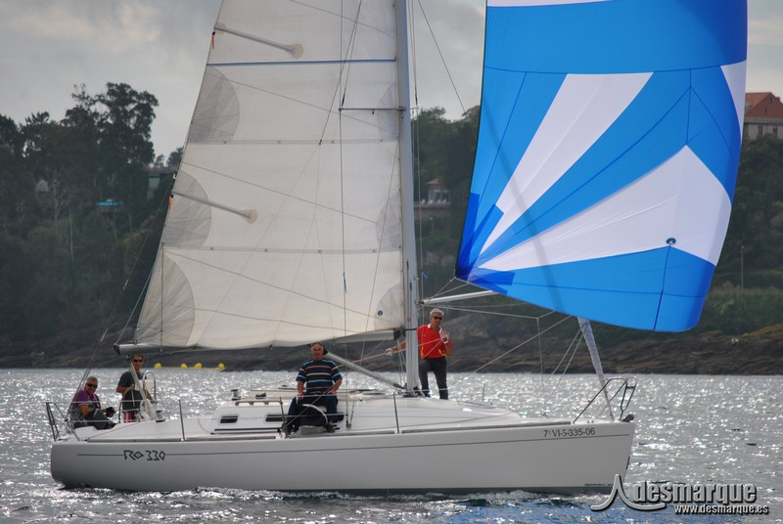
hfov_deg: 6.9
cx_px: 392
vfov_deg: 4.6
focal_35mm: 300
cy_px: 262
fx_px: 6535
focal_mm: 200
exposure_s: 1/640
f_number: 5.6
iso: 100
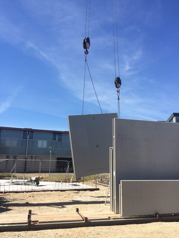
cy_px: 119
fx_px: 200
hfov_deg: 48.2
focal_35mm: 29
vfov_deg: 61.7
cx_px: 90
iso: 32
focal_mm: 4.15
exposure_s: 1/2053
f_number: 2.2
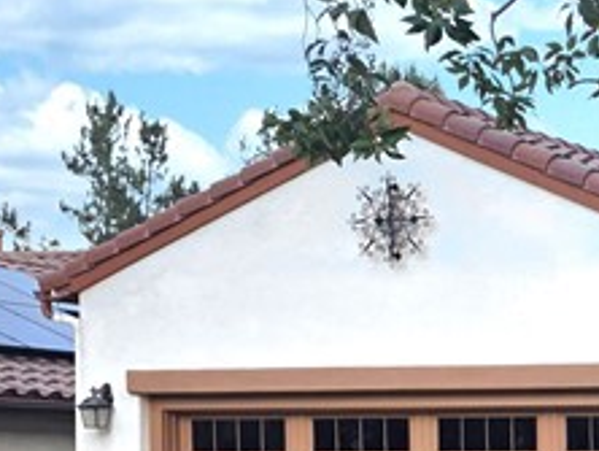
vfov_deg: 13.6
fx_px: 1836
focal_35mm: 106
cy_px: 532
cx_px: 1131
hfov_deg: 15.5
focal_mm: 6.3
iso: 80
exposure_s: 1/1336
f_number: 1.7
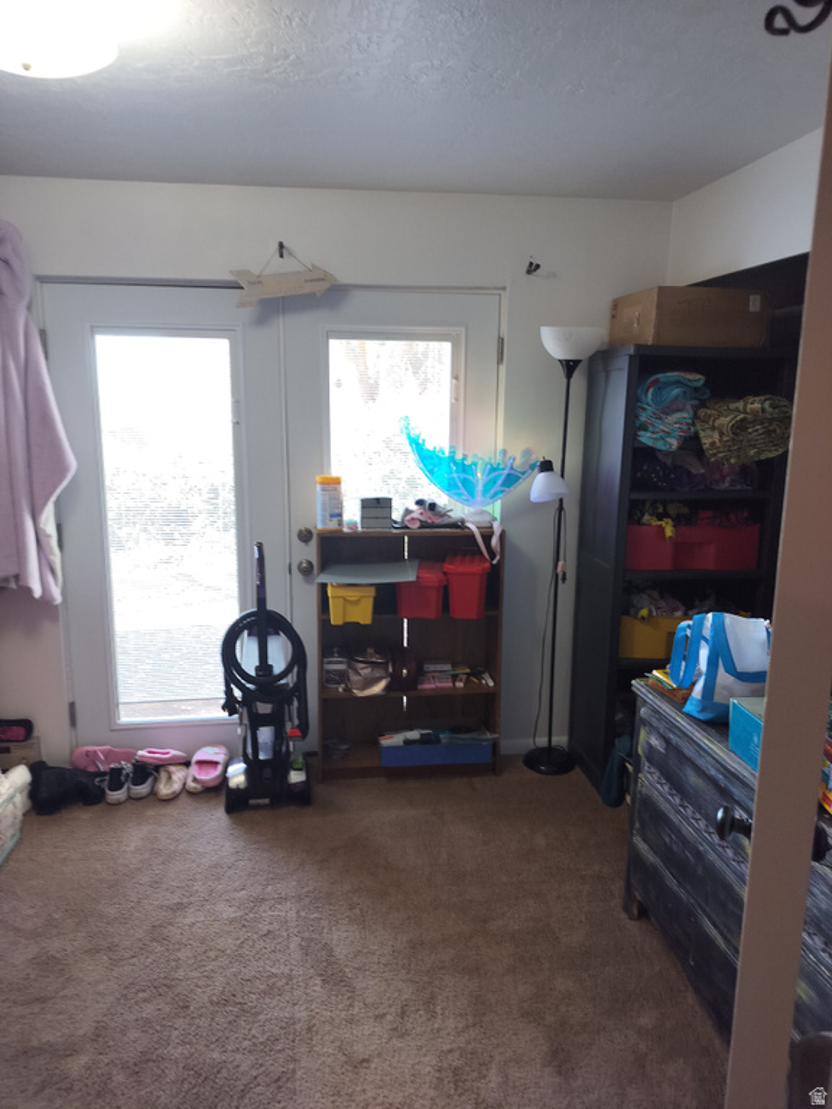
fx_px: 769
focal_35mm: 24
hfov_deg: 56.8
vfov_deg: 71.6
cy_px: 554
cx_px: 416
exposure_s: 1/30
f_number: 1.7
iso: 125
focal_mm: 5.24
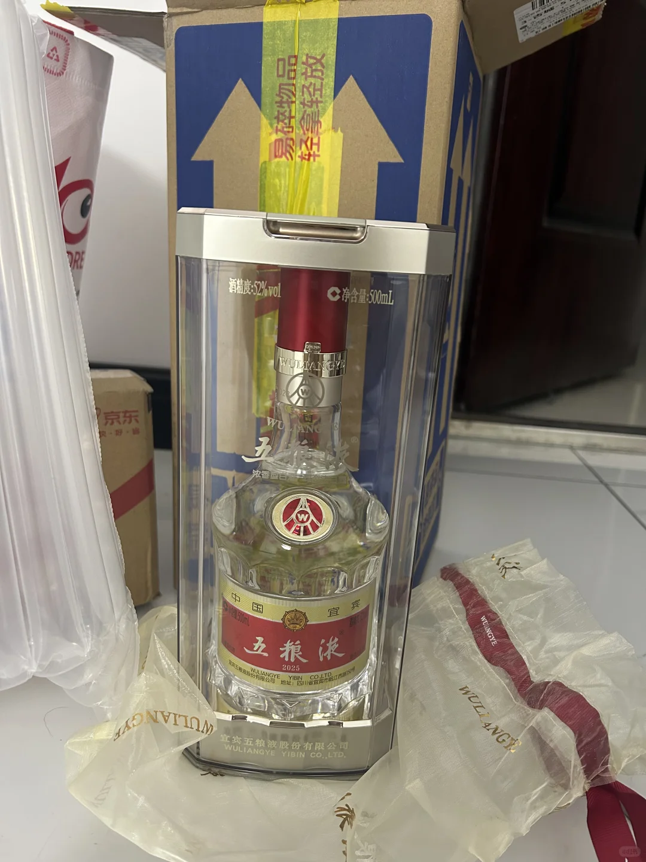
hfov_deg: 53.1
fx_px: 647
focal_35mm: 26
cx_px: 323
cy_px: 431
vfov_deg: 67.3
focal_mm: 5.7
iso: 250
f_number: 1.5
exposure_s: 1/50
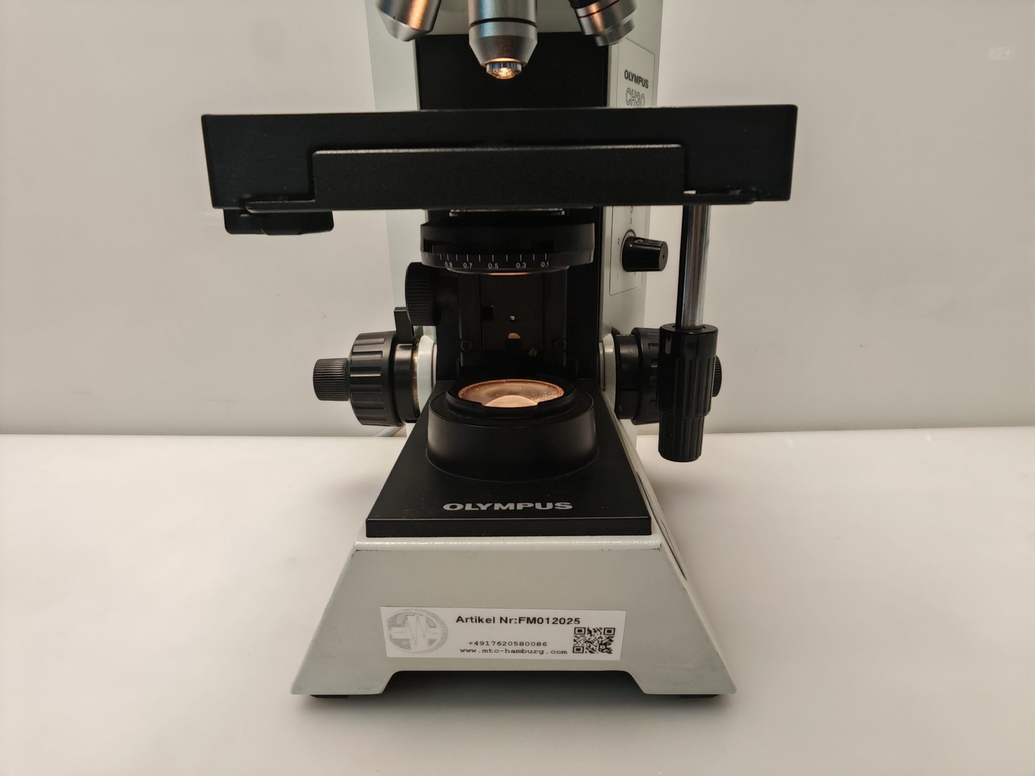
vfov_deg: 66.0
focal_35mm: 20
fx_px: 598
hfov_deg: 81.7
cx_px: 518
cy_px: 388
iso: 125
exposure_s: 1/50
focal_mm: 1.82
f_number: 2
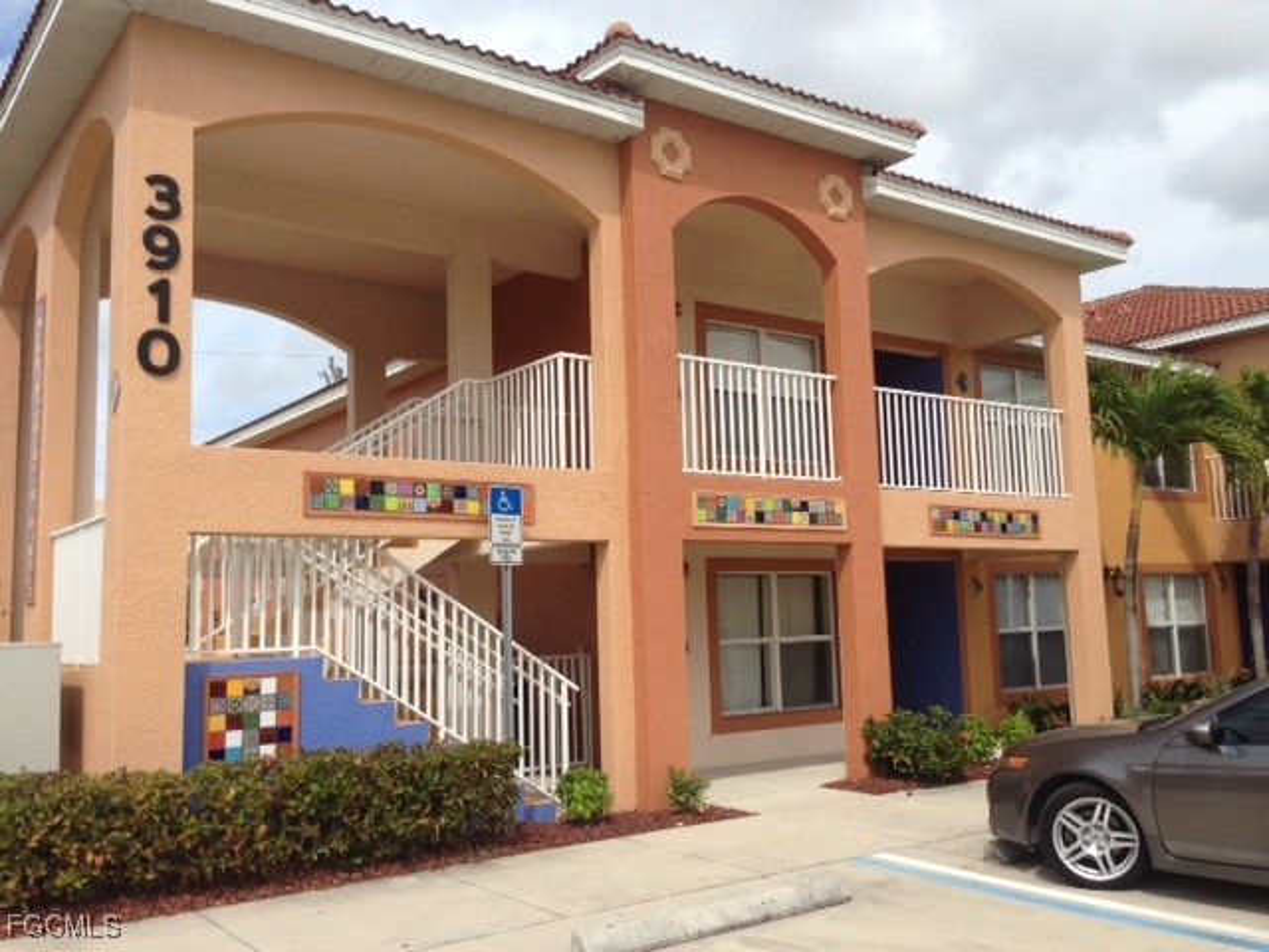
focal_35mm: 33
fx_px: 1210
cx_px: 634
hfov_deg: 55.4
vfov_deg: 42.9
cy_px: 476
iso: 50
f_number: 2.4
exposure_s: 1/1695
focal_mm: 4.12
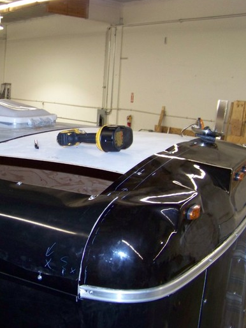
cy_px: 164
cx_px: 69
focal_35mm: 49
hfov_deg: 29.3
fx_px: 464
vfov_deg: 38.9
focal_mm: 5.85
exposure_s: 1/30
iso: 200
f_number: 2.8
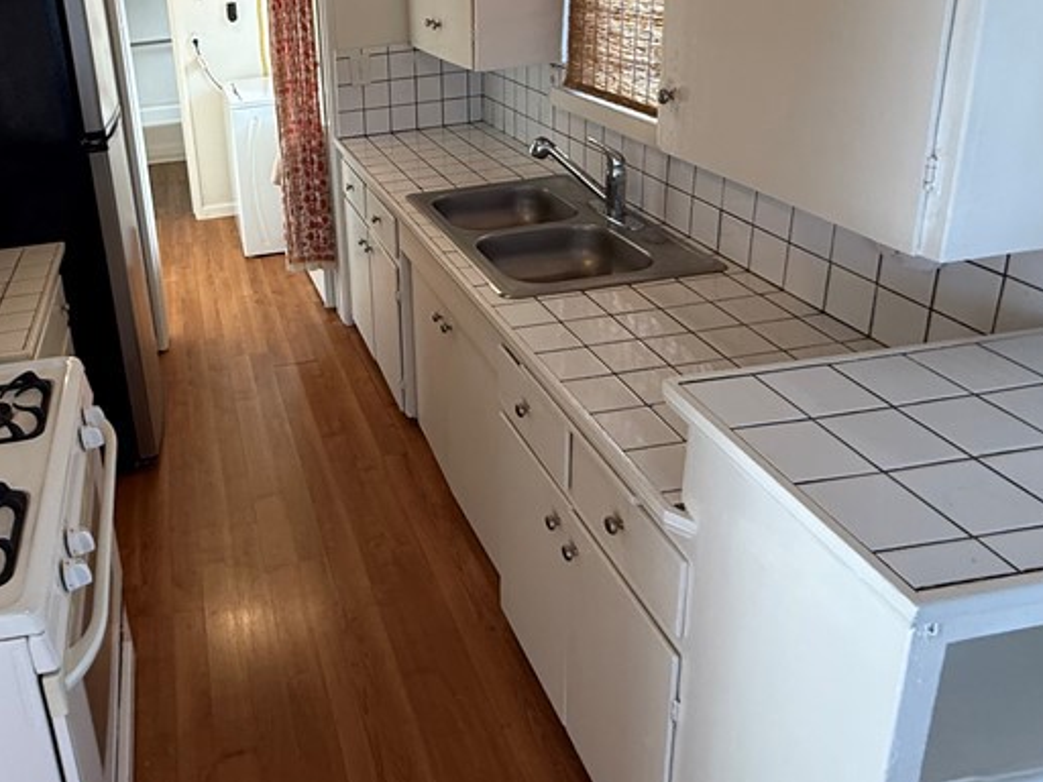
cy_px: 193
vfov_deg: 47.8
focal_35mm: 28
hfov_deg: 59.0
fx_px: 844
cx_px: 224
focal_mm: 2.22
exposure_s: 1/60
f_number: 2.2
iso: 200
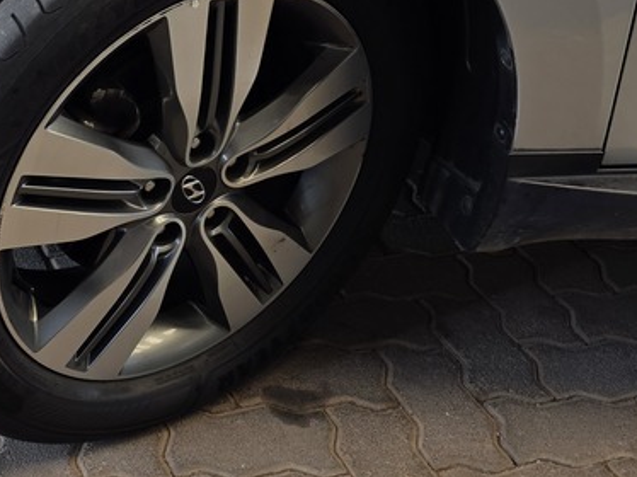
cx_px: 56
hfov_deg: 29.4
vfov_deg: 22.5
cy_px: 20
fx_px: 1159
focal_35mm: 63
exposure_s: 1/180
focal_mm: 6.25
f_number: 1.7
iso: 50
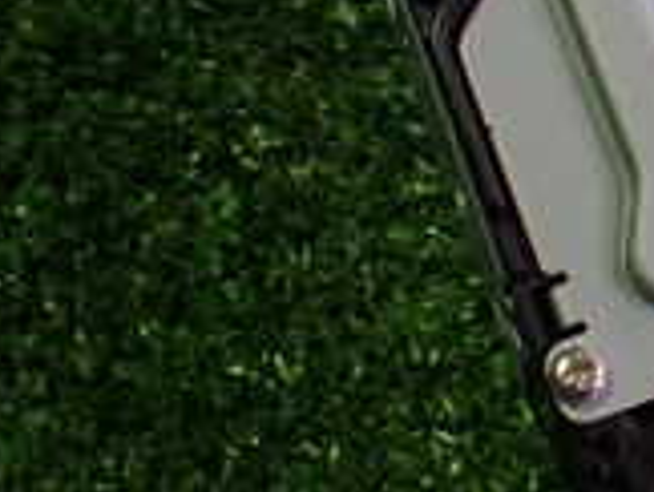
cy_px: 16
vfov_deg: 13.2
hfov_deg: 15.7
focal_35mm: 111
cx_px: 1082
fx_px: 2100
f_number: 2.3
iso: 640
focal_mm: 5.4
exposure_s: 1/125
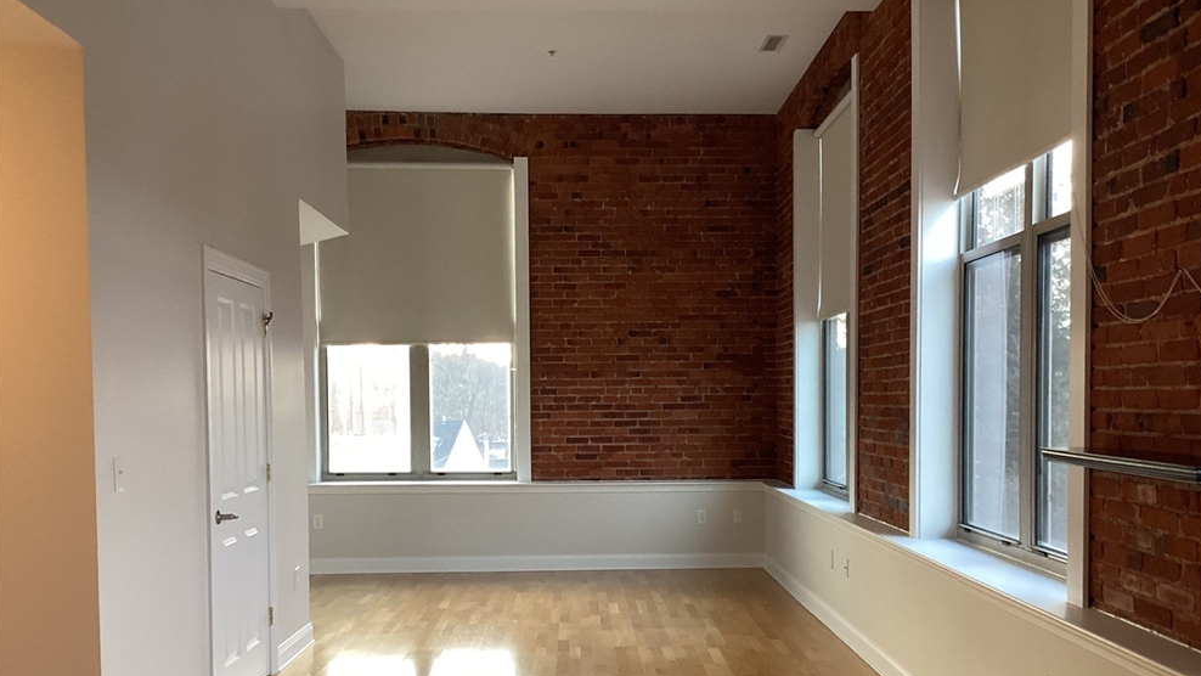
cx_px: 616
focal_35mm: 35
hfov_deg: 56.6
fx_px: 1115
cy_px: 455
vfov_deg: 33.4
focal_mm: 3.3
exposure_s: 1/60
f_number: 2.4
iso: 125
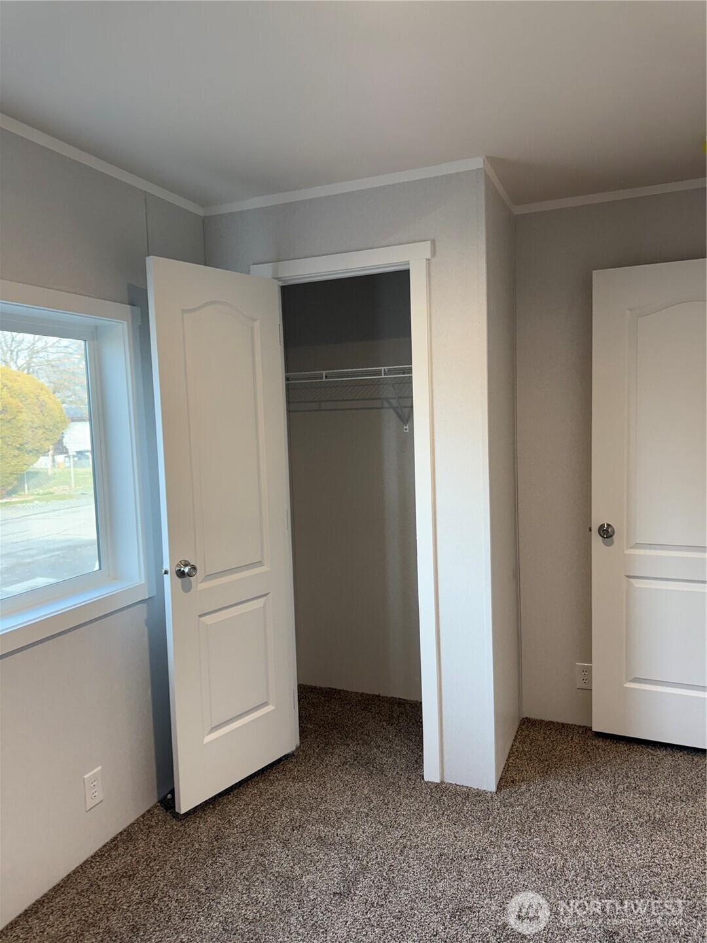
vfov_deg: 71.6
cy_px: 472
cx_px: 354
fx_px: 654
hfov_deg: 56.8
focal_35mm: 24
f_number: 1.78
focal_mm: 6.76
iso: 160
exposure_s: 1/120
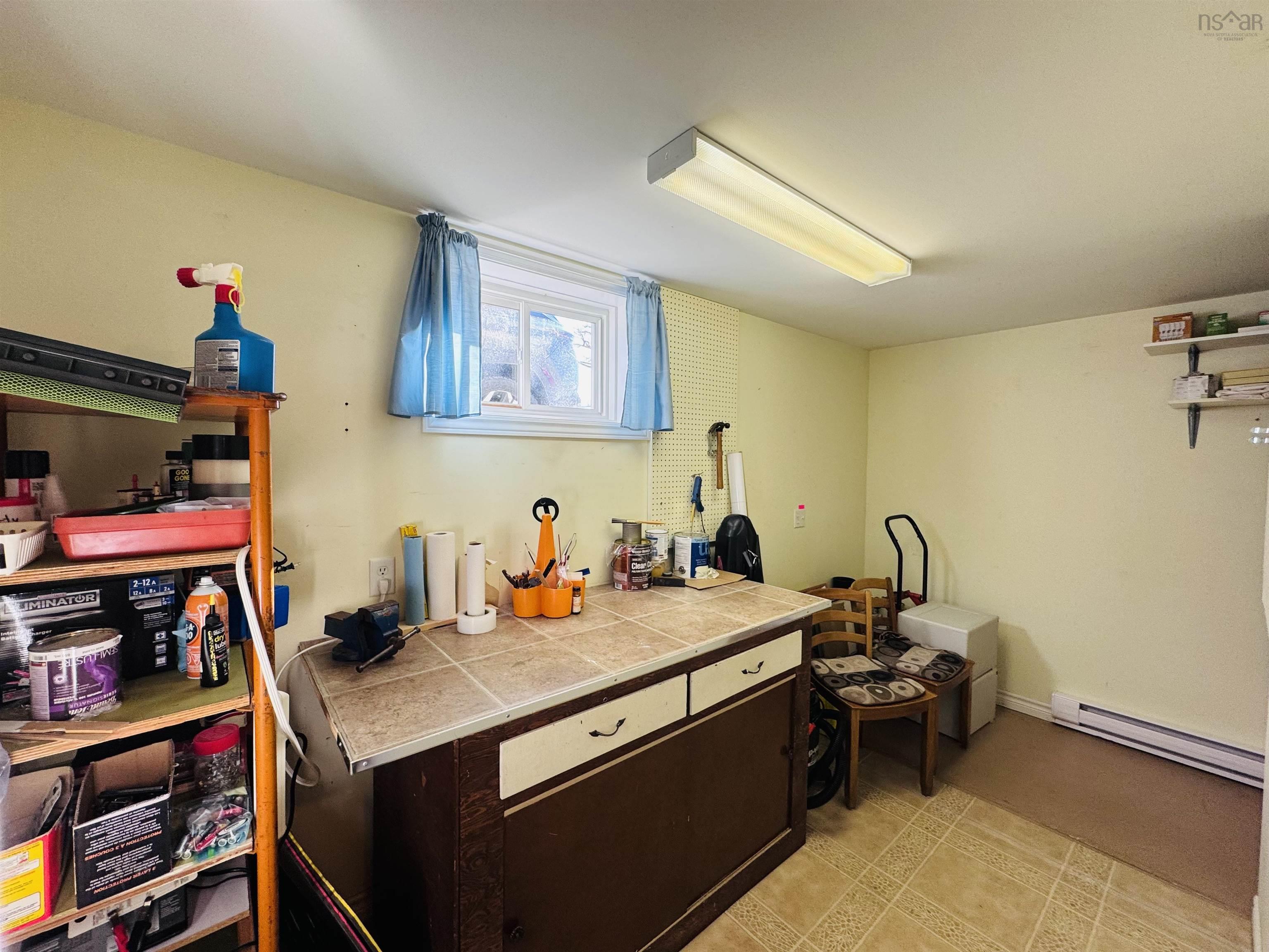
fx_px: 513
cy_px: 476
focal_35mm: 14
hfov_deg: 102.1
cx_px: 634
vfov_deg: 85.7
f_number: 2.2
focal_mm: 2.22
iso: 80
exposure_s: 1/120
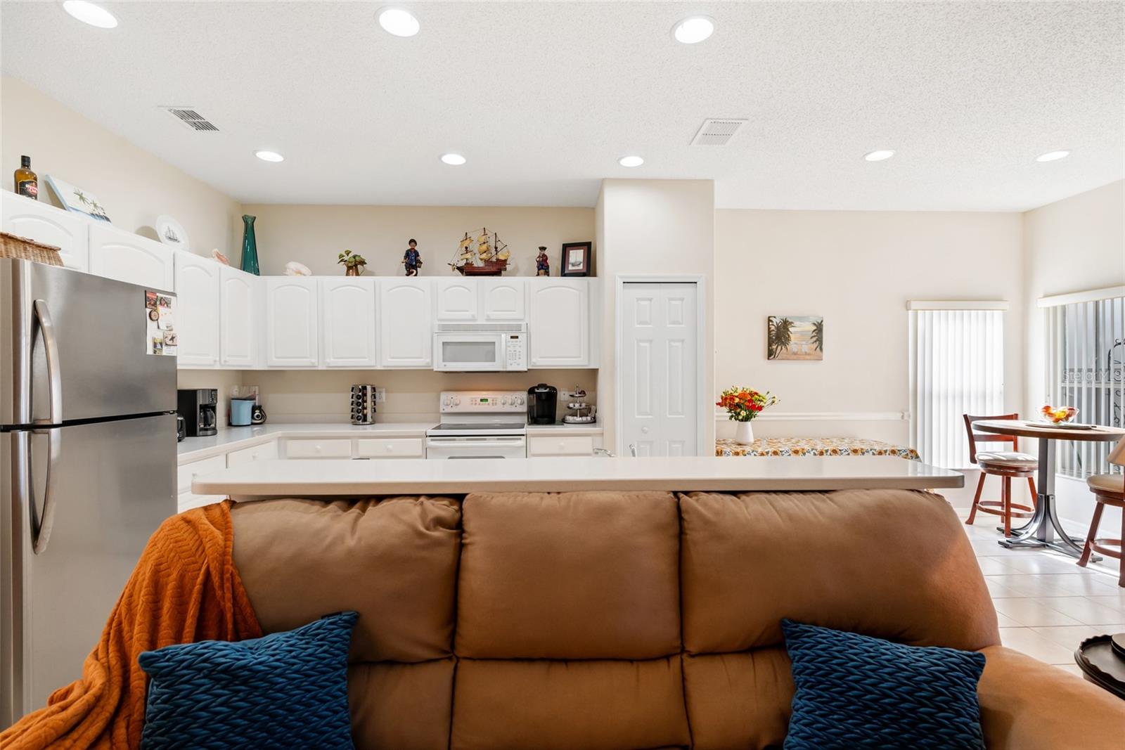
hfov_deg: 95.0
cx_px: 562
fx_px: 516
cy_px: 375
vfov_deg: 72.1
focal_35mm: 16
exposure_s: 1/30
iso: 250
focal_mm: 16.5
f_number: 6.3
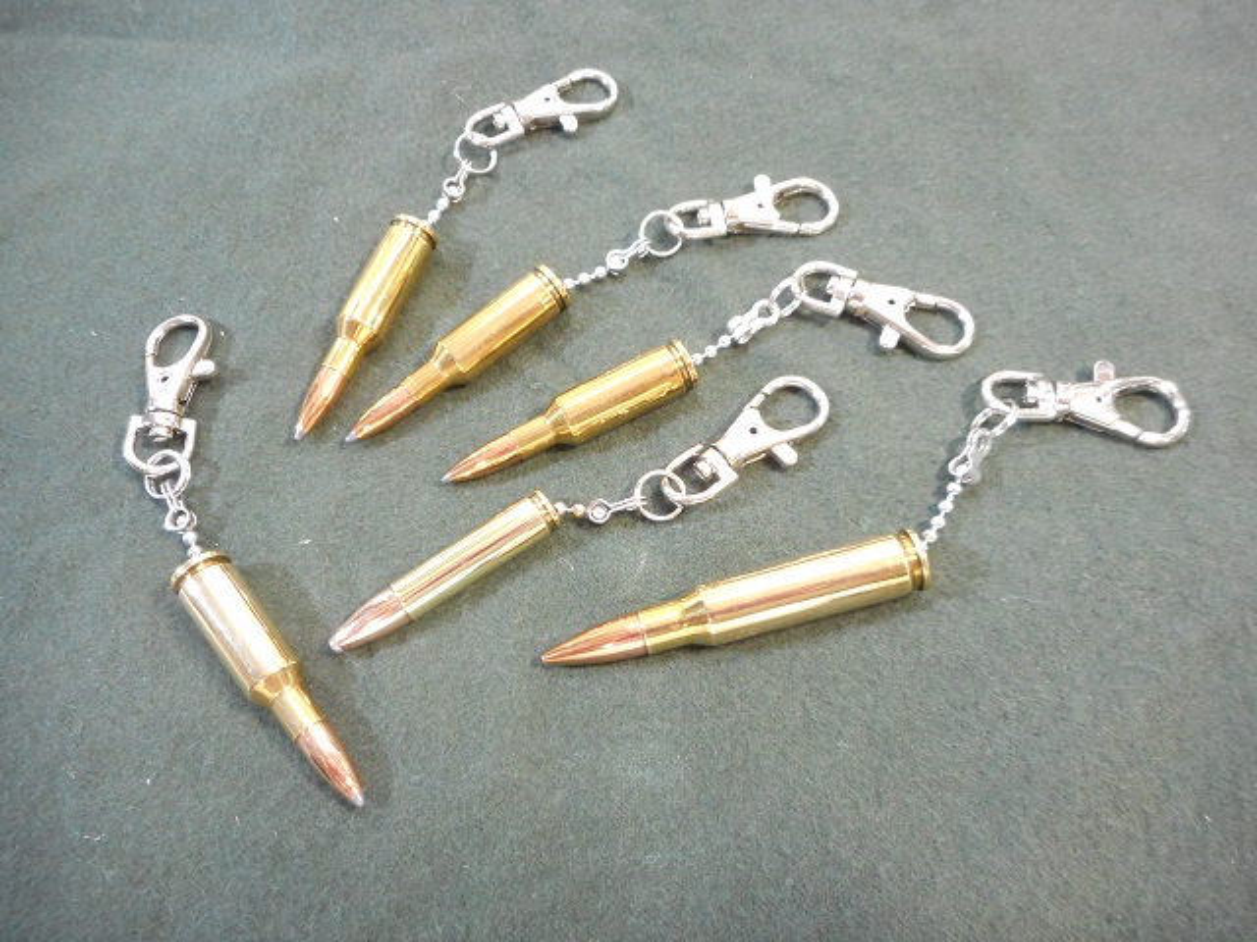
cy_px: 471
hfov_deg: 69.4
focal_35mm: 25
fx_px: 908
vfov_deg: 54.9
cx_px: 628
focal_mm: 4.5
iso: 400
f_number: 3.7
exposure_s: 1/10
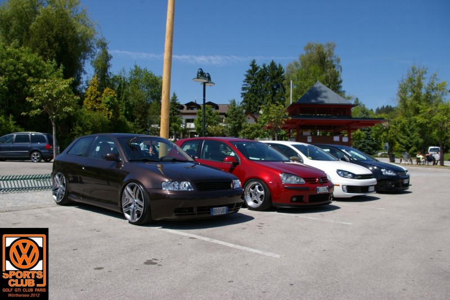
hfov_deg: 59.5
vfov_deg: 41.7
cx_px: 225
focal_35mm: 32
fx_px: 394
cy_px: 150
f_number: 8
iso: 200
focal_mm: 21
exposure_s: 1/350
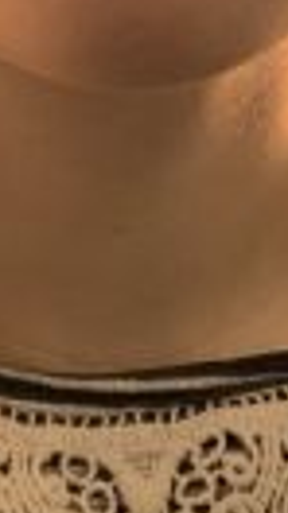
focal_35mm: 159
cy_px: -291
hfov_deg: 7.6
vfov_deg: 12.7
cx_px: 117
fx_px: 2164
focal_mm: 2.87
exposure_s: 1/121
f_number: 2.2
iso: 40
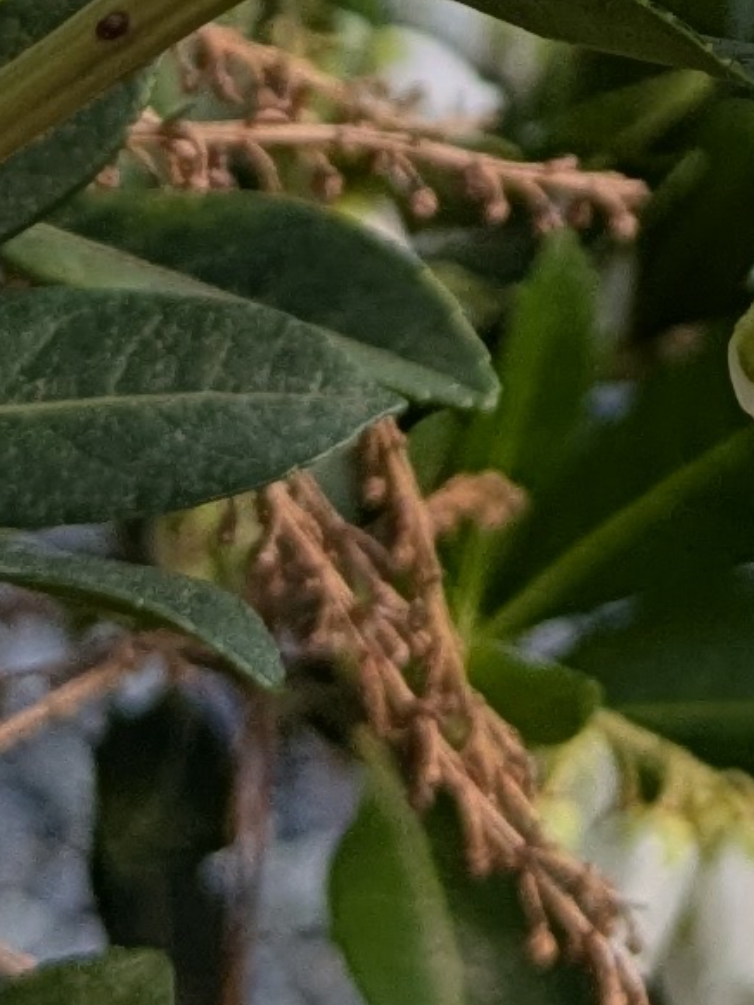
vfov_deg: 9.5
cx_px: 1335
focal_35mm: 199
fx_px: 5777
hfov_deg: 7.3
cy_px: -770
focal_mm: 5.43
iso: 41
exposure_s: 1/331
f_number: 1.89
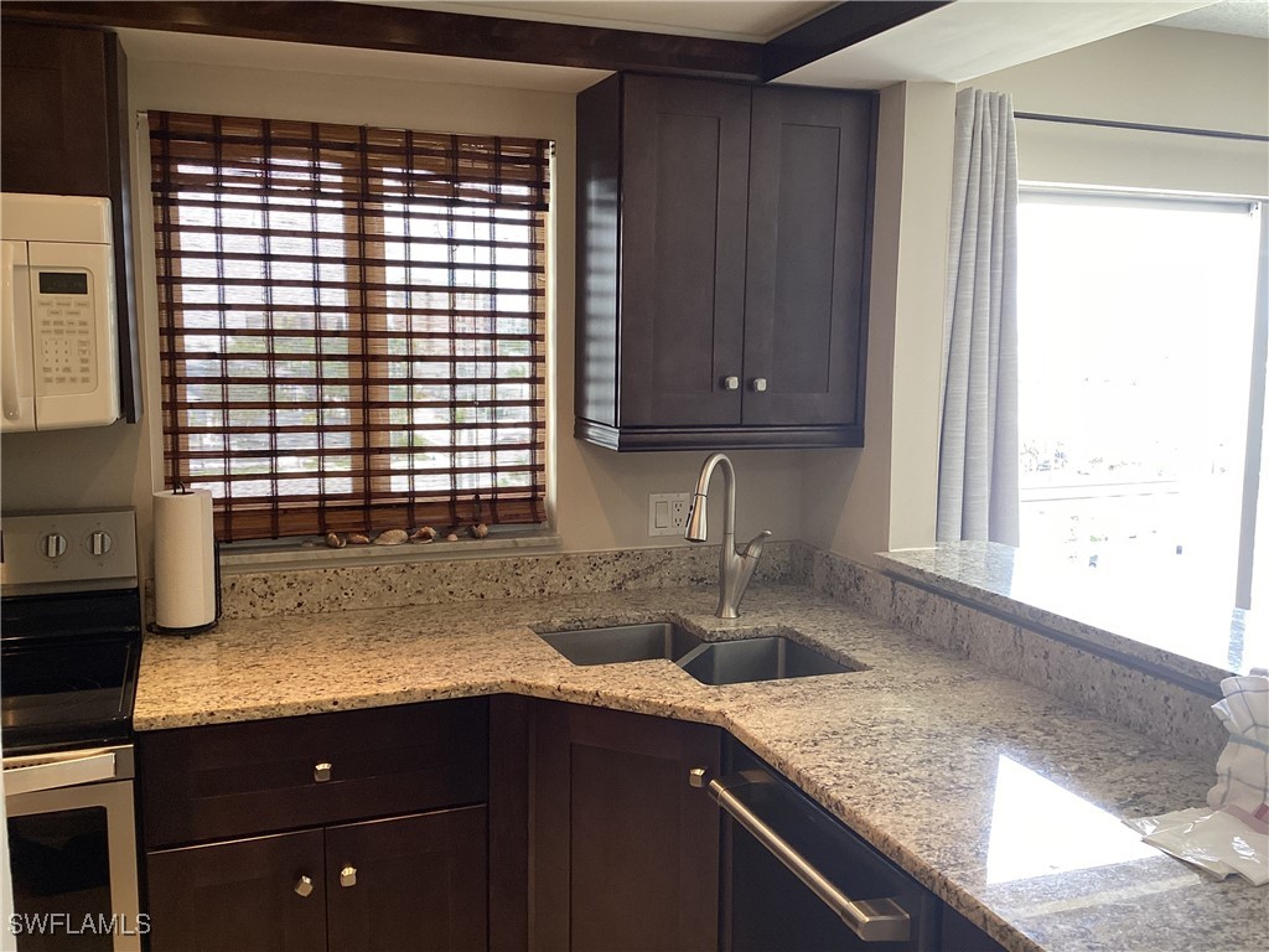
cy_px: 476
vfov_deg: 45.4
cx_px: 634
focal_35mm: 31
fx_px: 1136
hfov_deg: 58.4
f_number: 2.4
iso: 80
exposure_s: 1/60
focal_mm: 3.3
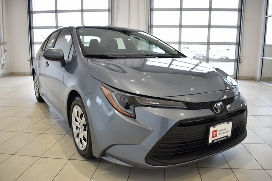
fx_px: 227
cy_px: 90
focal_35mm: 30
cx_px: 136
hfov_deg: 61.9
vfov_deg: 43.6
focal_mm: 20
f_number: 3.5
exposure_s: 1/50
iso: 100
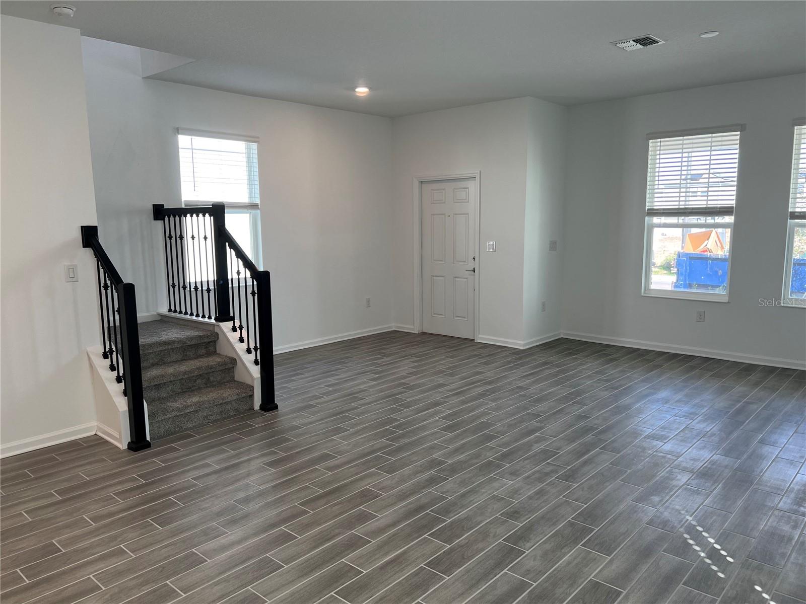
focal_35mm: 26
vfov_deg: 53.1
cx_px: 403
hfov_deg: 67.3
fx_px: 605
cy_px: 302
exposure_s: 1/125
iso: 64
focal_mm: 5.7
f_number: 1.5
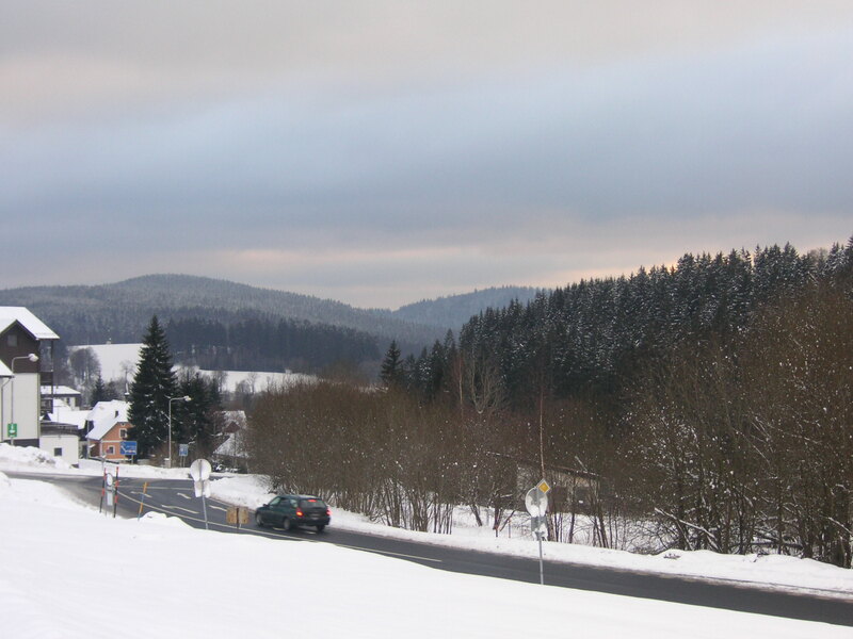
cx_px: 426
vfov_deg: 25.2
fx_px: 1429
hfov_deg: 33.2
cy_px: 320
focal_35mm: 58
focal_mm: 9.6
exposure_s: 1/60
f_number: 3.7
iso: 50
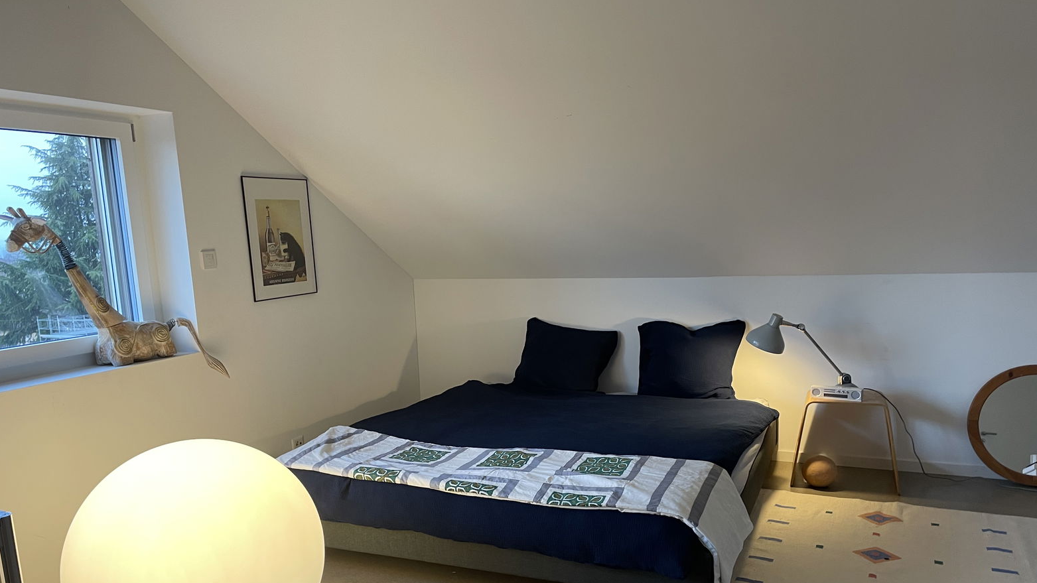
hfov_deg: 66.1
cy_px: 370
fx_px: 797
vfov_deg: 39.9
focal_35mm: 29
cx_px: 526
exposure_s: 1/50
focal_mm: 4.2
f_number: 1.6
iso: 80
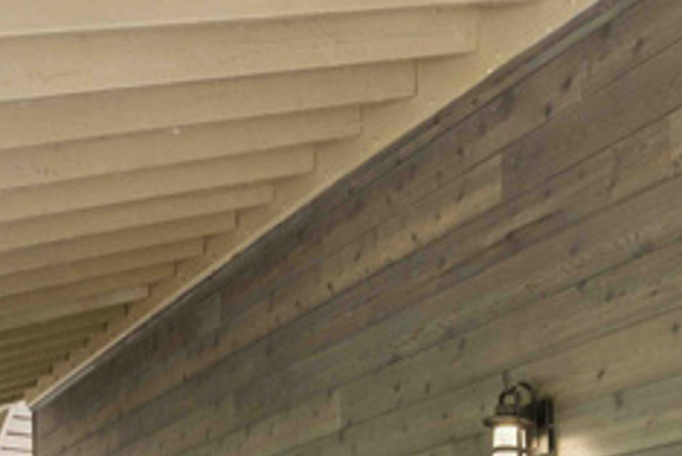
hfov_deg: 29.2
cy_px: 693
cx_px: 778
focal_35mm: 61
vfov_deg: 19.3
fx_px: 1156
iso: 500
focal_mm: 14
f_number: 5.6
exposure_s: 1/500
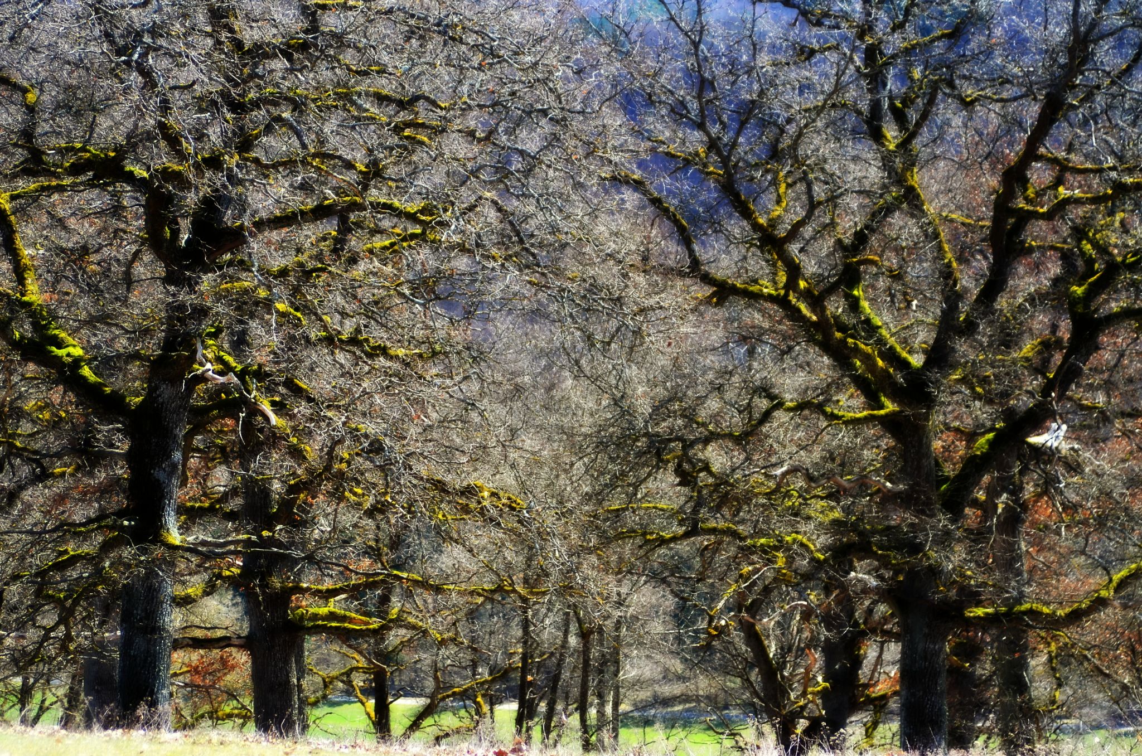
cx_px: 571
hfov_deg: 16.1
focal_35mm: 128
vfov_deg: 10.7
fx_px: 4036
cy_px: 378
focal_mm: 85
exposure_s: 1/320
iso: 100
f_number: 5
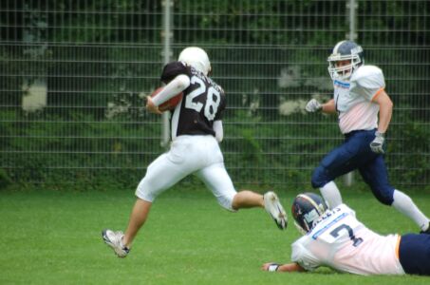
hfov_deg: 4.6
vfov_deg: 3.0
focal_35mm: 450
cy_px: 142
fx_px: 5364
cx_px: 215
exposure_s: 1/500
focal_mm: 300
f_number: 5.6
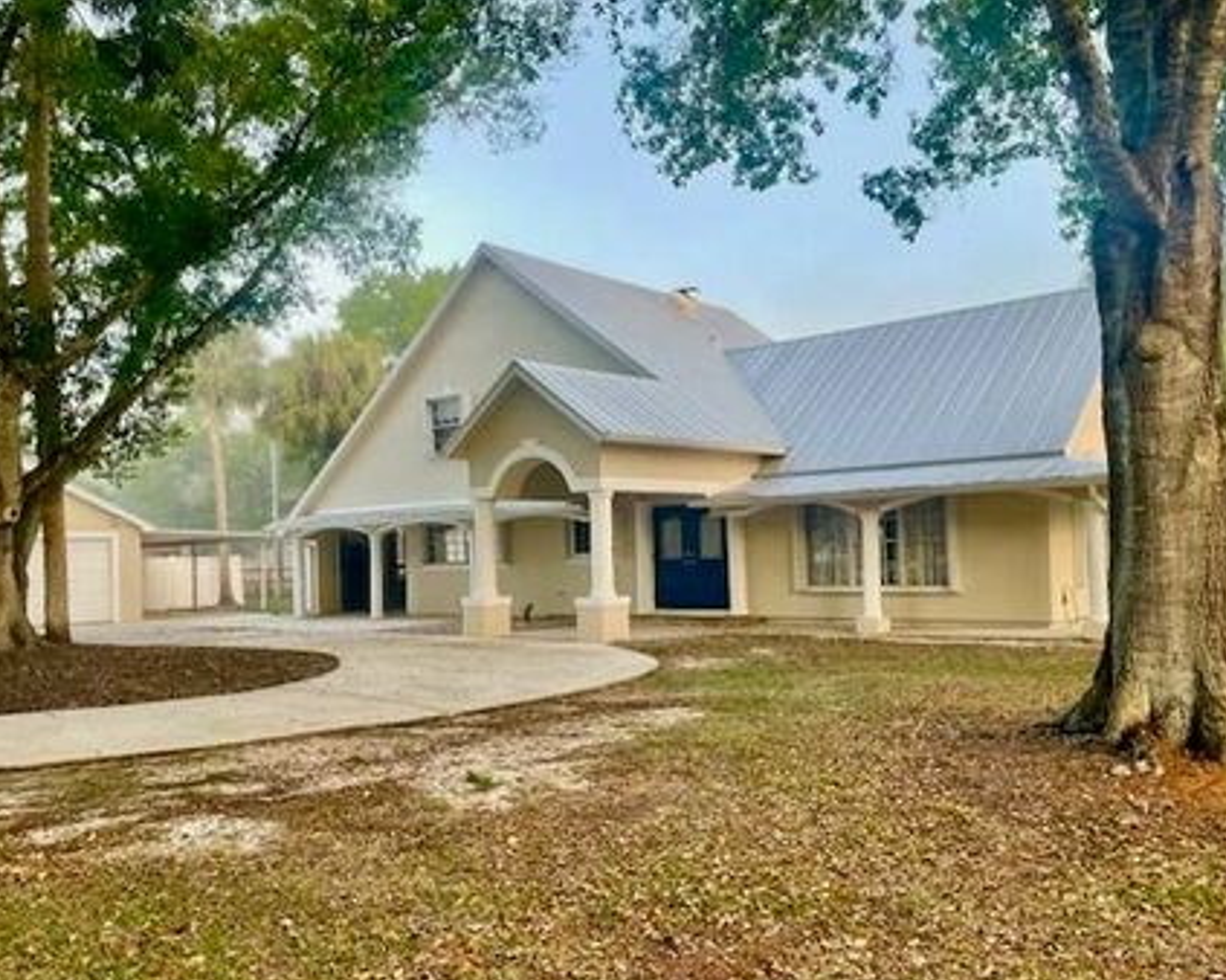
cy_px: 541
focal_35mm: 30
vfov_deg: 48.4
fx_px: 1088
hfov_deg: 58.8
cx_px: 614
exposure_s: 1/180
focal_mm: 4.2
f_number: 1.6
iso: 32
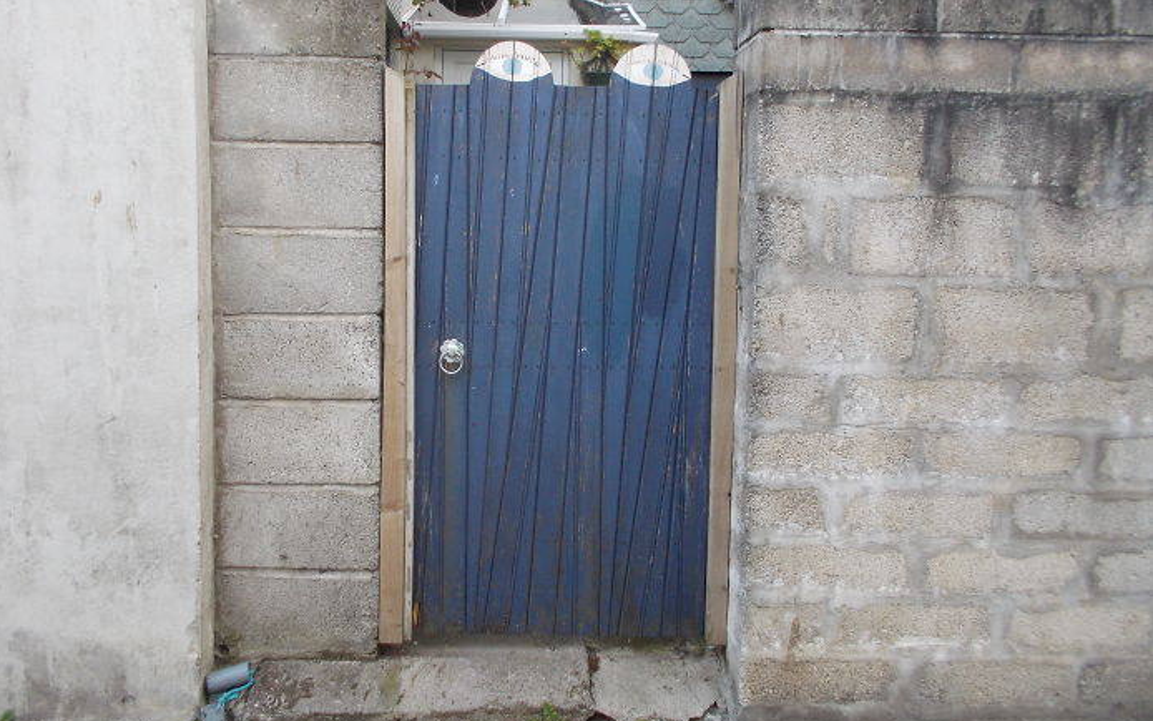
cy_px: 303
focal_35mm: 31
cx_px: 575
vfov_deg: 40.5
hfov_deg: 61.2
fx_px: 974
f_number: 3.3
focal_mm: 4.1
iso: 125
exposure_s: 1/30
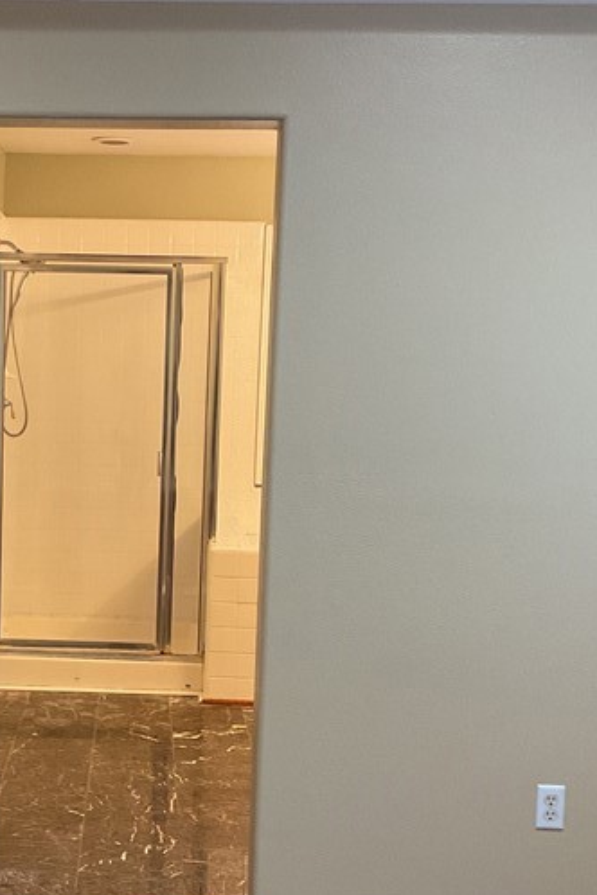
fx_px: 1542
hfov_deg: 21.5
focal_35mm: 62
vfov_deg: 32.3
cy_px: 545
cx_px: 70
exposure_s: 1/60
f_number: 1.8
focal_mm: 3
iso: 160
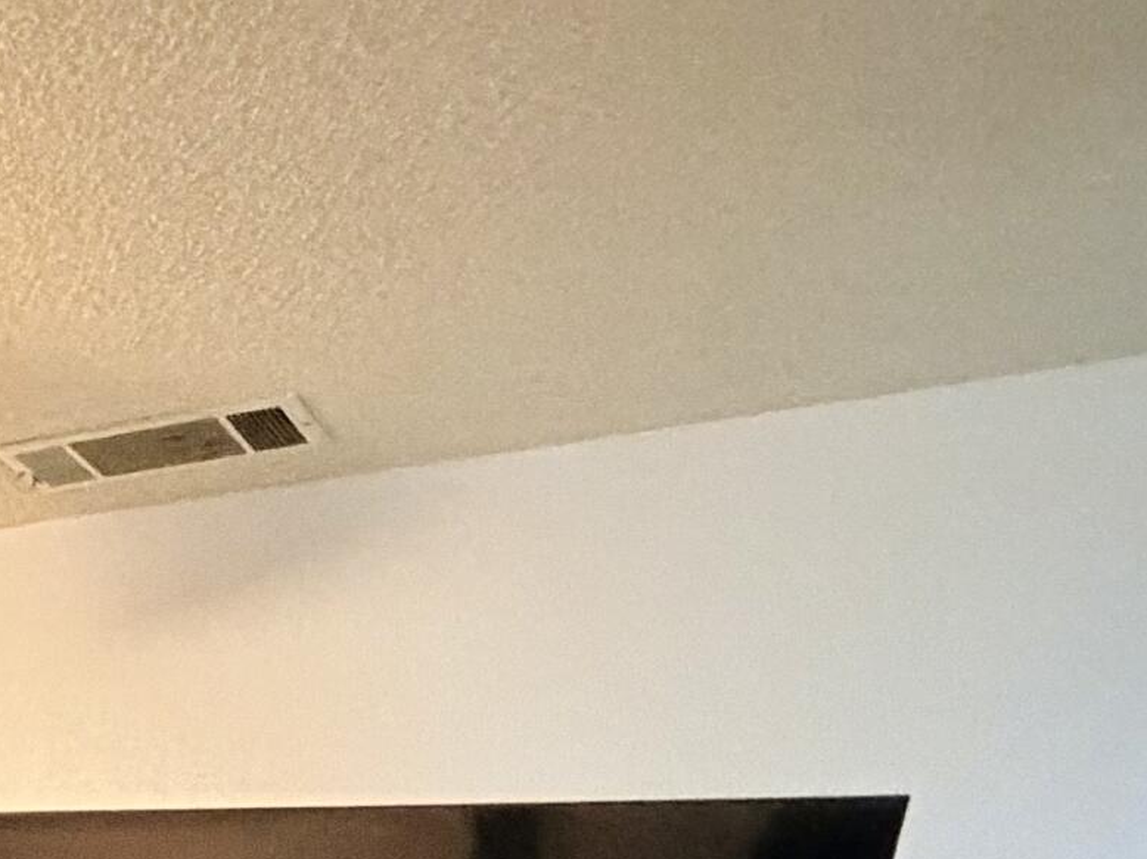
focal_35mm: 54
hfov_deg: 27.5
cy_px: 1559
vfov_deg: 19.7
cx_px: -461
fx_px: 1789
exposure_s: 1/40
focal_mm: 2.22
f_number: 2.2
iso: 1000
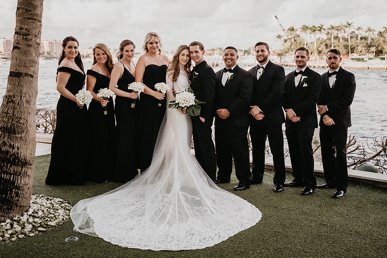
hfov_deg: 44.5
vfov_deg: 30.5
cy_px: 129
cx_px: 194
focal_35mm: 44
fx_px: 473
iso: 160
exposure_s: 1/400
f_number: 2.8
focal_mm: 44
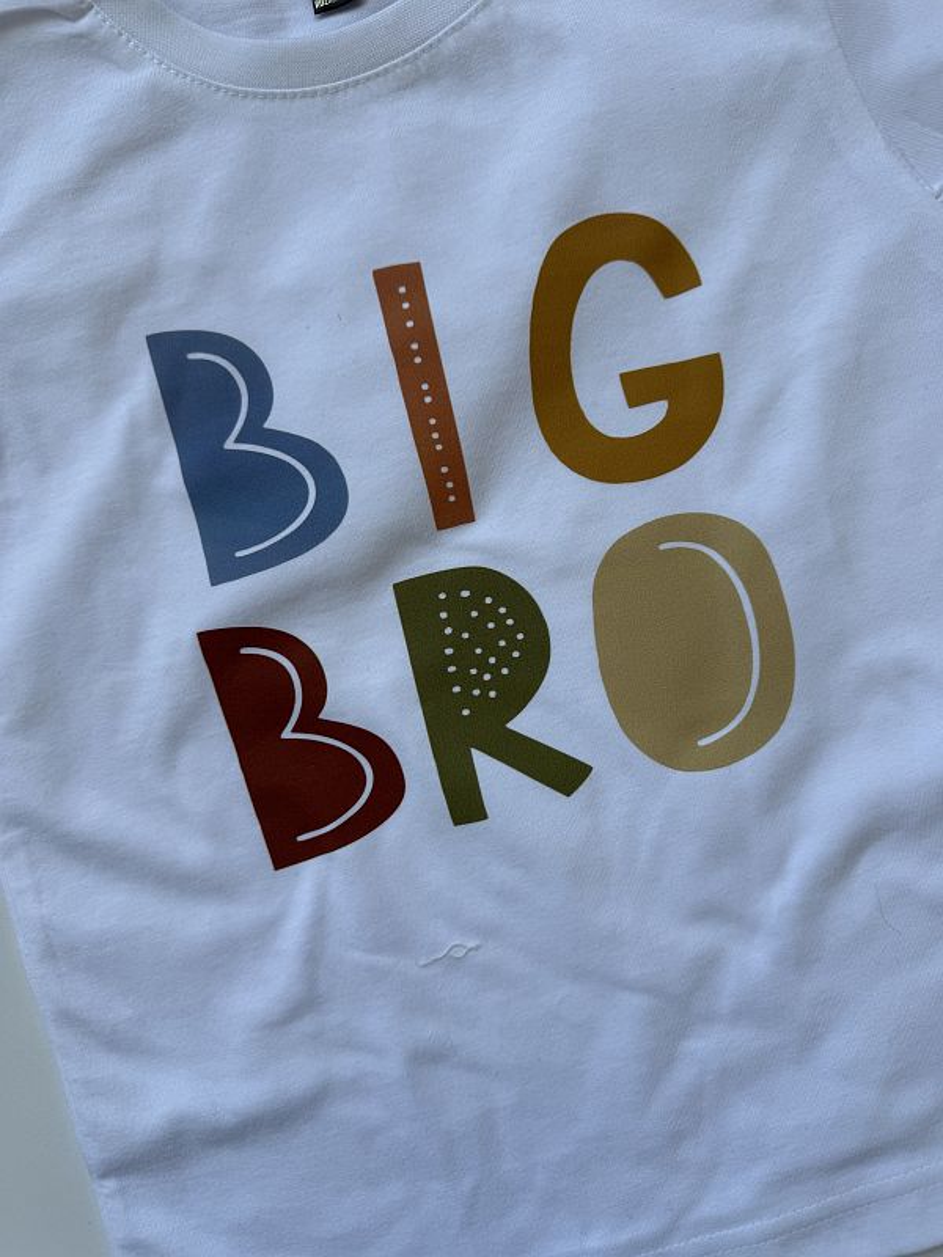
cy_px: 628
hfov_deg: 56.8
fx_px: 872
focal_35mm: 24
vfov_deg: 71.6
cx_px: 472
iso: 64
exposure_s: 1/248
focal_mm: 6.76
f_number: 1.78
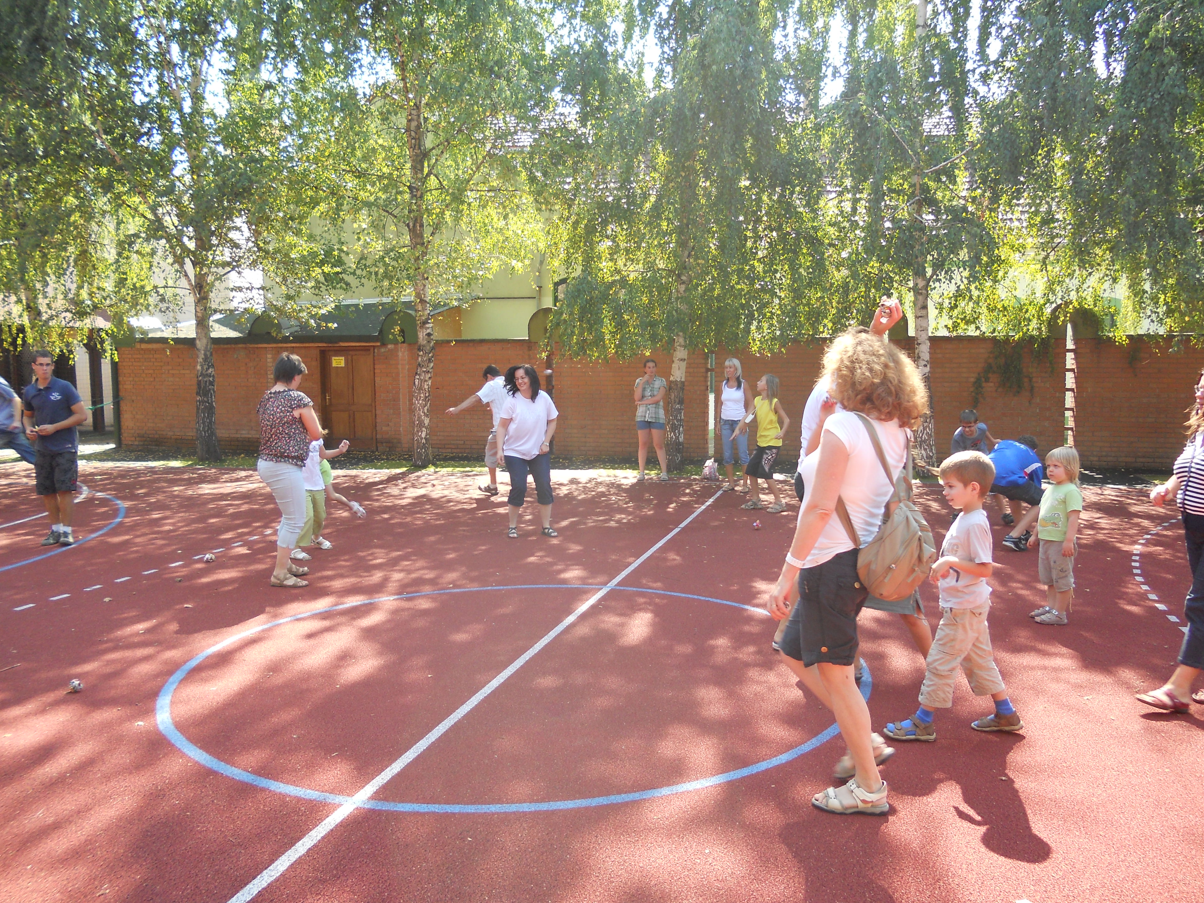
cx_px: 612
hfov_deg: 63.4
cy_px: 449
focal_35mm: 28
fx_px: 974
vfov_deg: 49.7
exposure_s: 1/125
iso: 80
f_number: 3.2
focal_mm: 4.9
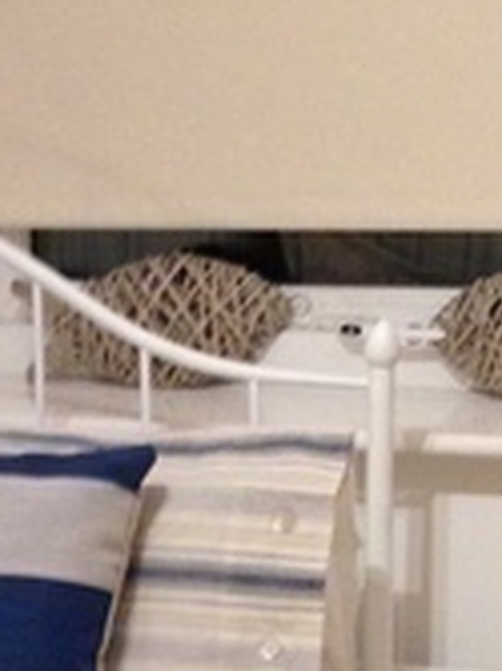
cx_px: -88
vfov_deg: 12.6
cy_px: 876
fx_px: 2943
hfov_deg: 9.6
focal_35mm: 152
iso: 200
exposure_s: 1/20
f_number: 2.4
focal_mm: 4.12
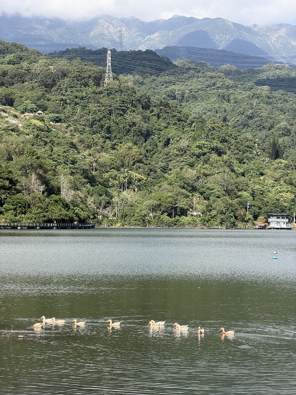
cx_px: 148
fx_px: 1140
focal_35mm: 100
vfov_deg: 19.6
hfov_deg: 14.8
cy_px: 198
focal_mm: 16.89
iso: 50
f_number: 2.8
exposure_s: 1/631
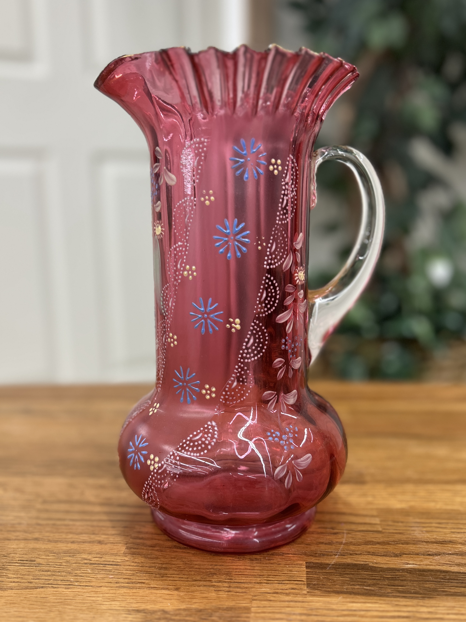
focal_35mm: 26
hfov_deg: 53.1
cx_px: 233
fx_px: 467
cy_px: 311
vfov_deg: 67.3
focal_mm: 5.7
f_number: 1.5
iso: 64
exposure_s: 1/60
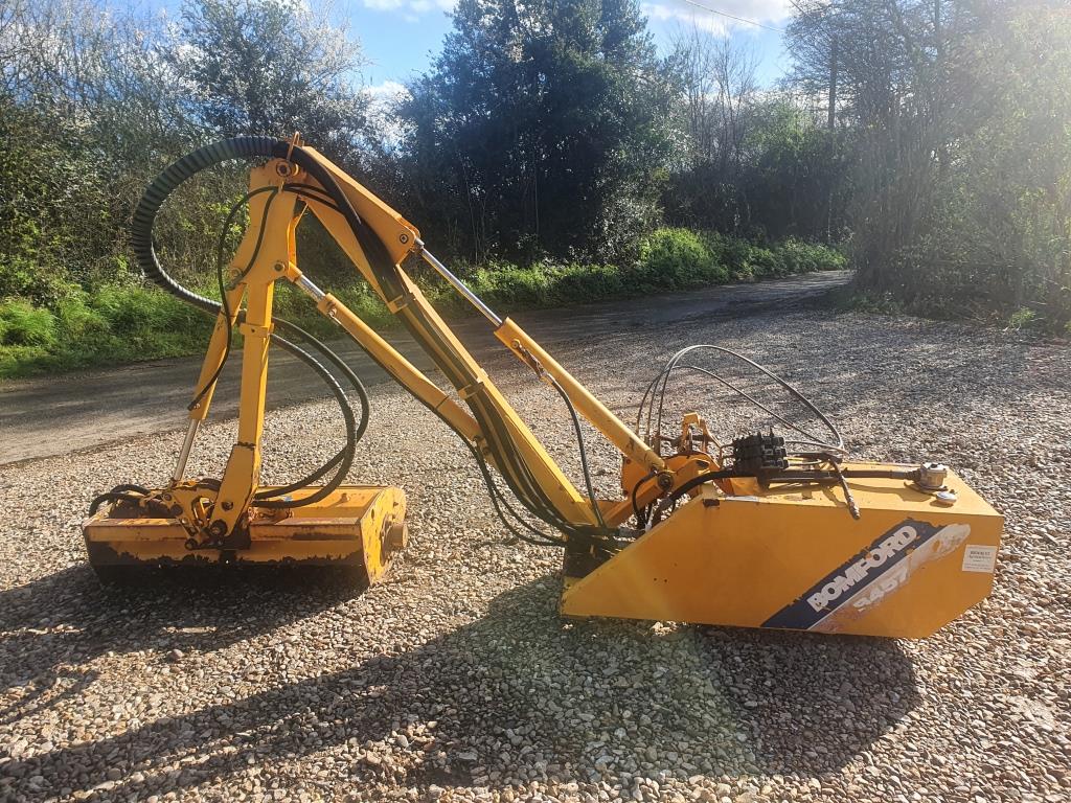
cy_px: 402
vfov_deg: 53.1
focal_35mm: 26
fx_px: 804
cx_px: 536
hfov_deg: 67.3
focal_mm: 4.32
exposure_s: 1/654
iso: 50
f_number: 2.4
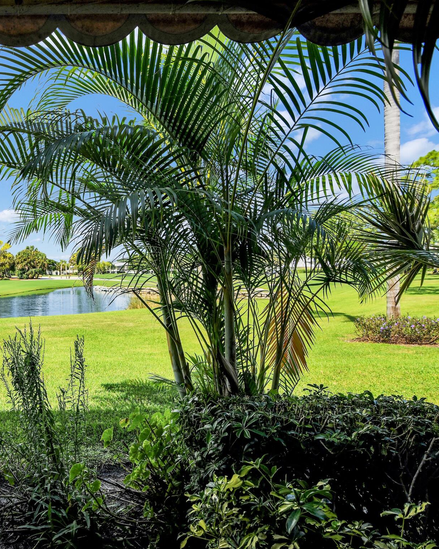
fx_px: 374
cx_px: 77
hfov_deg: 55.8
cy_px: 274
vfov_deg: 72.6
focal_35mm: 23
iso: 400
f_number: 8
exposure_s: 1/1000
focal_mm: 16
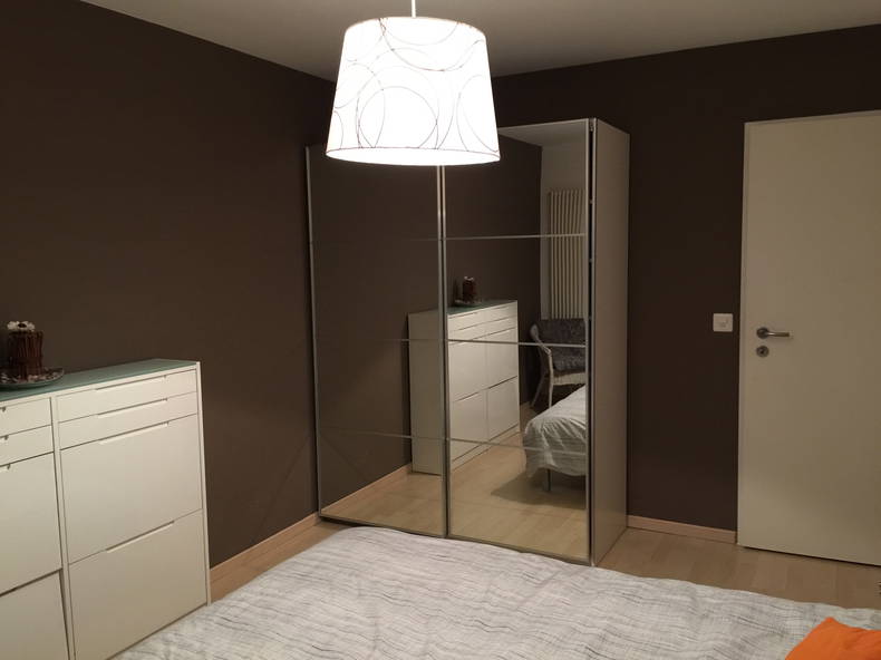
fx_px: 738
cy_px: 330
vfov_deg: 48.2
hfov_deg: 61.7
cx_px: 440
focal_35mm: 29
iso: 125
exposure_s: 1/8
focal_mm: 4.15
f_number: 2.2
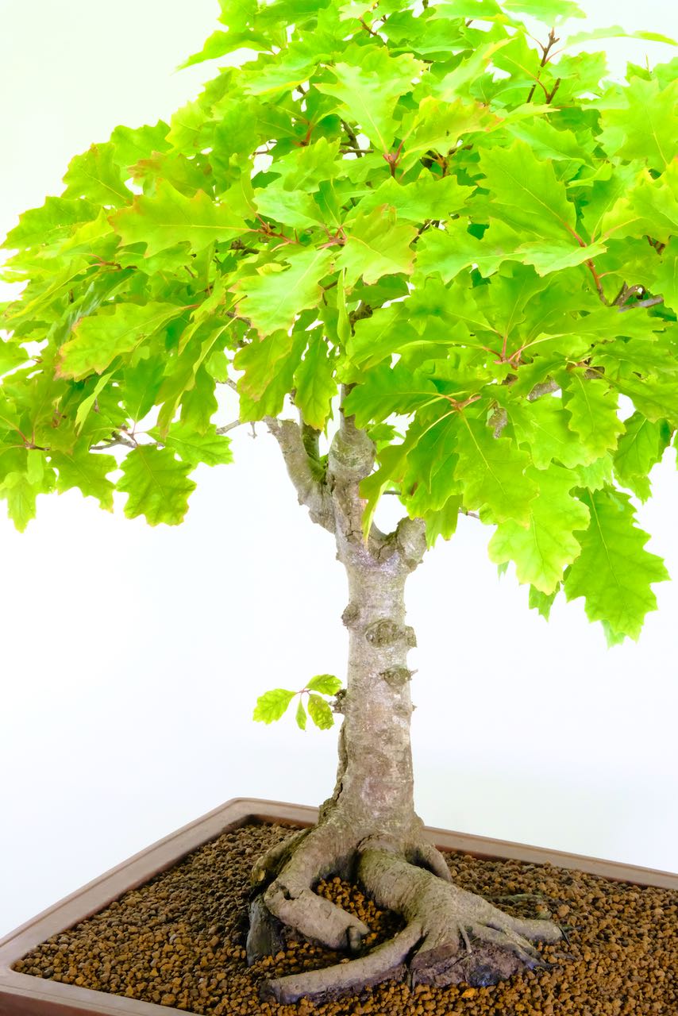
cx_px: 339
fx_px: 2343
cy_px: 508
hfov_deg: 16.5
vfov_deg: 24.5
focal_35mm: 83
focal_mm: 55
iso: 6400
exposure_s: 1/30
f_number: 22
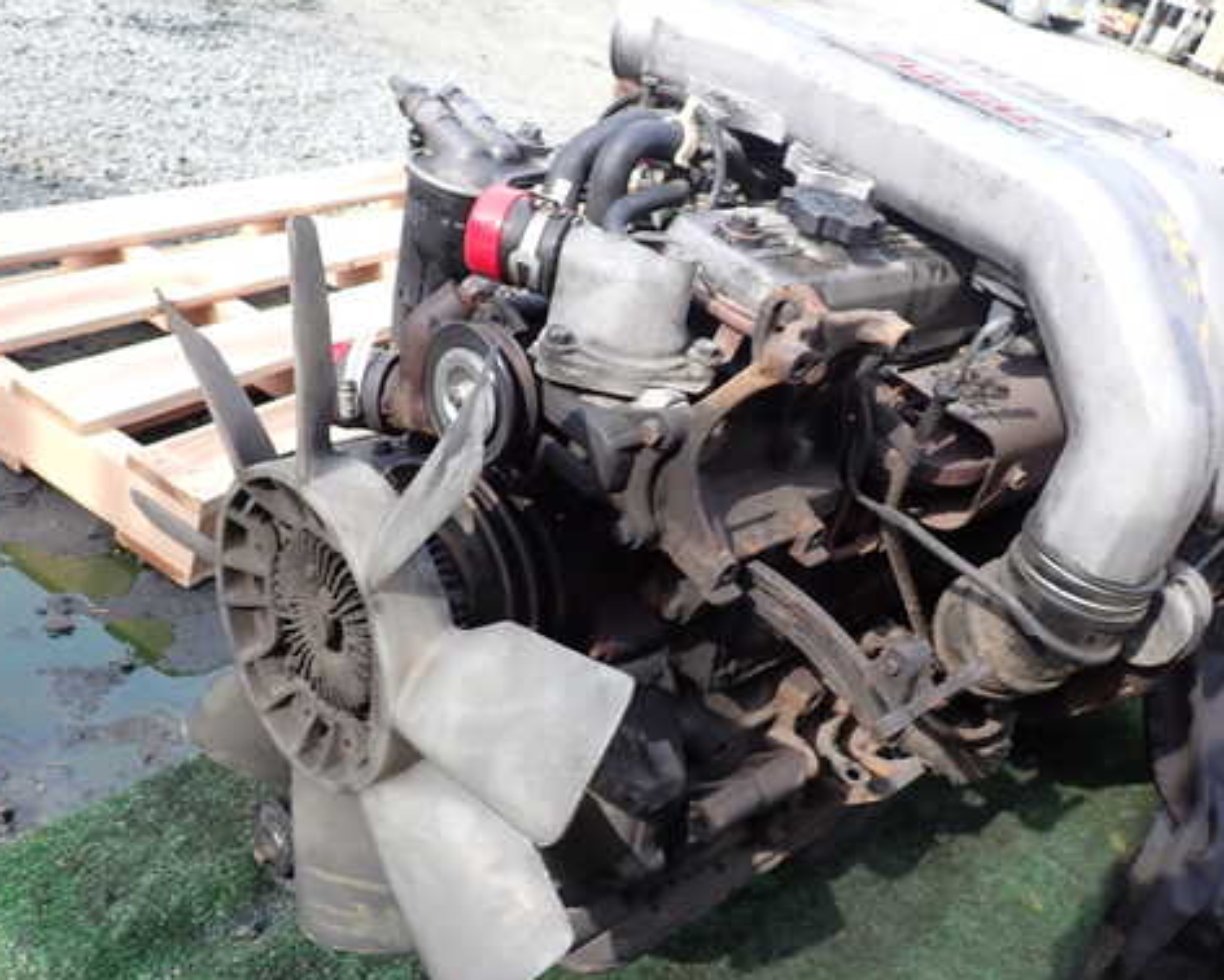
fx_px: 1123
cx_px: 700
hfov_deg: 56.9
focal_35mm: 31
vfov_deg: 47.1
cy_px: 472
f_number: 2.8
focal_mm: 4.5
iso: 100
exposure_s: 1/320
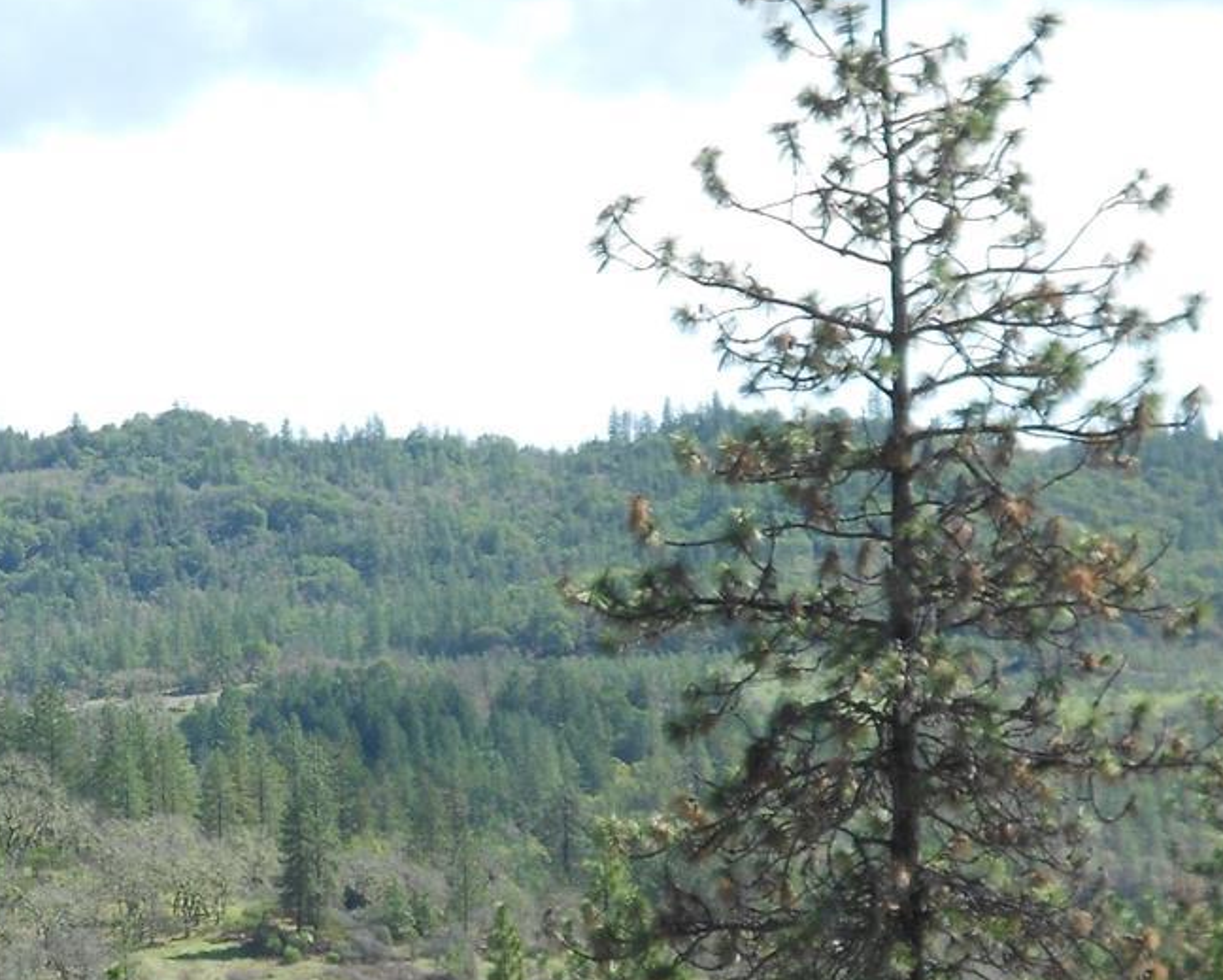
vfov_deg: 10.3
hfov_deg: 12.9
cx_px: 183
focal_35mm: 149
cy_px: 1033
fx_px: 5396
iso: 80
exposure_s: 1/200
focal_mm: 11.6
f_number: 5.3
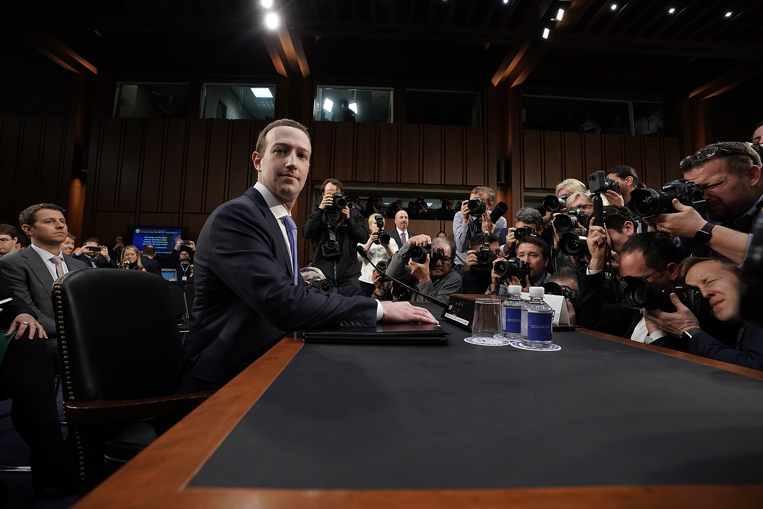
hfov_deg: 96.7
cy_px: 254
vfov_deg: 73.7
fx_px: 339
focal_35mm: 16
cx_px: 382
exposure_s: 1/250
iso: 3200
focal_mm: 16
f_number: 5
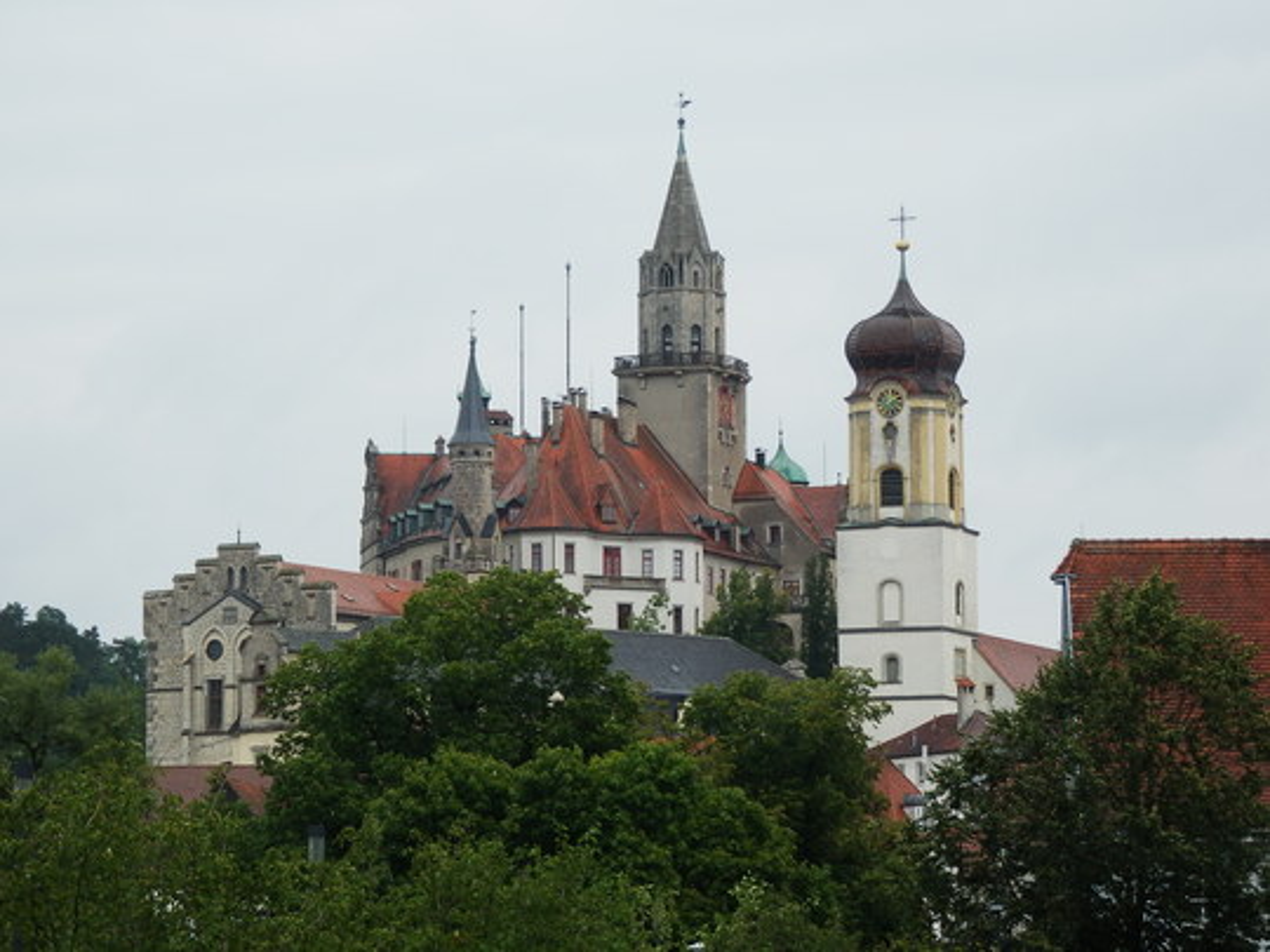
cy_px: 476
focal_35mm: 128
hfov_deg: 15.4
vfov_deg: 11.6
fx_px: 4696
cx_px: 635
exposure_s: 1/250
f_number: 5.3
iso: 80
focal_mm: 22.9
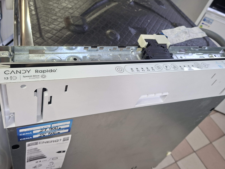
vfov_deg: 48.1
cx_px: 122
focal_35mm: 29
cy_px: 73
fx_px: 188
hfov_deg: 61.6
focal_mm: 5.54
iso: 200
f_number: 1.8
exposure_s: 1/50
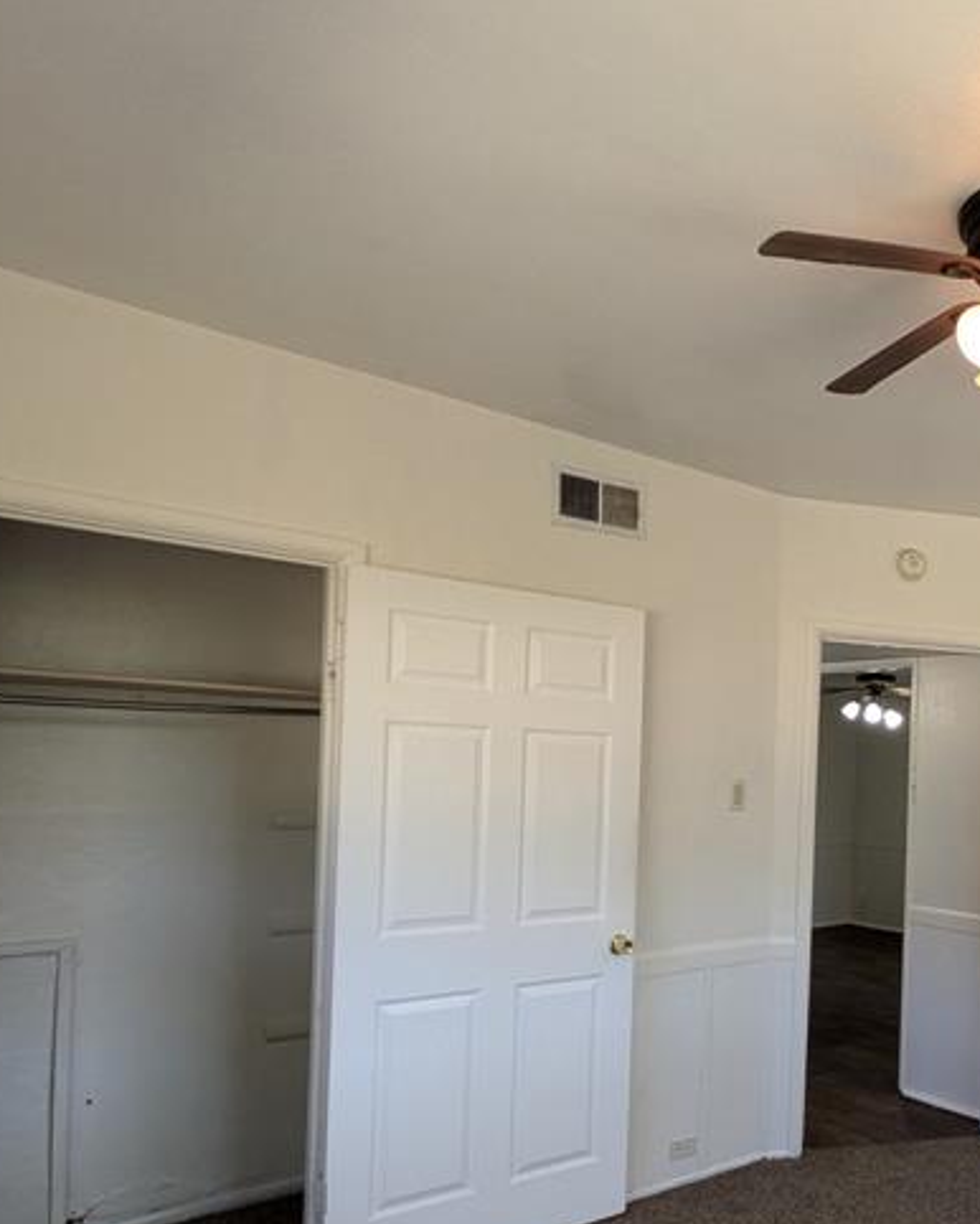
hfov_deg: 45.0
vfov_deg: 59.7
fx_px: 1051
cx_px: 895
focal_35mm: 29
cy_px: 764
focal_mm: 1.83
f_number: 2.2
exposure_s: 1/60
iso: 68
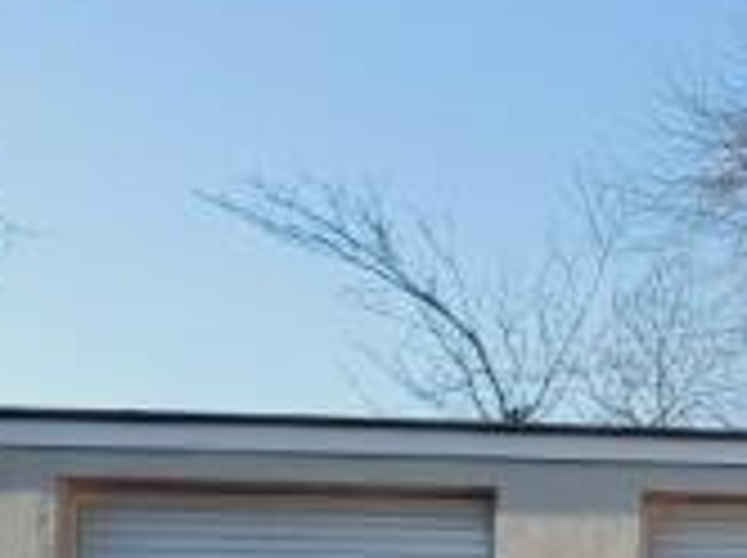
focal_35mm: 88
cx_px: 1064
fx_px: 1896
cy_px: 628
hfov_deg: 19.8
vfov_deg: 16.2
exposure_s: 1/766
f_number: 1.8
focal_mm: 4.65
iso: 50
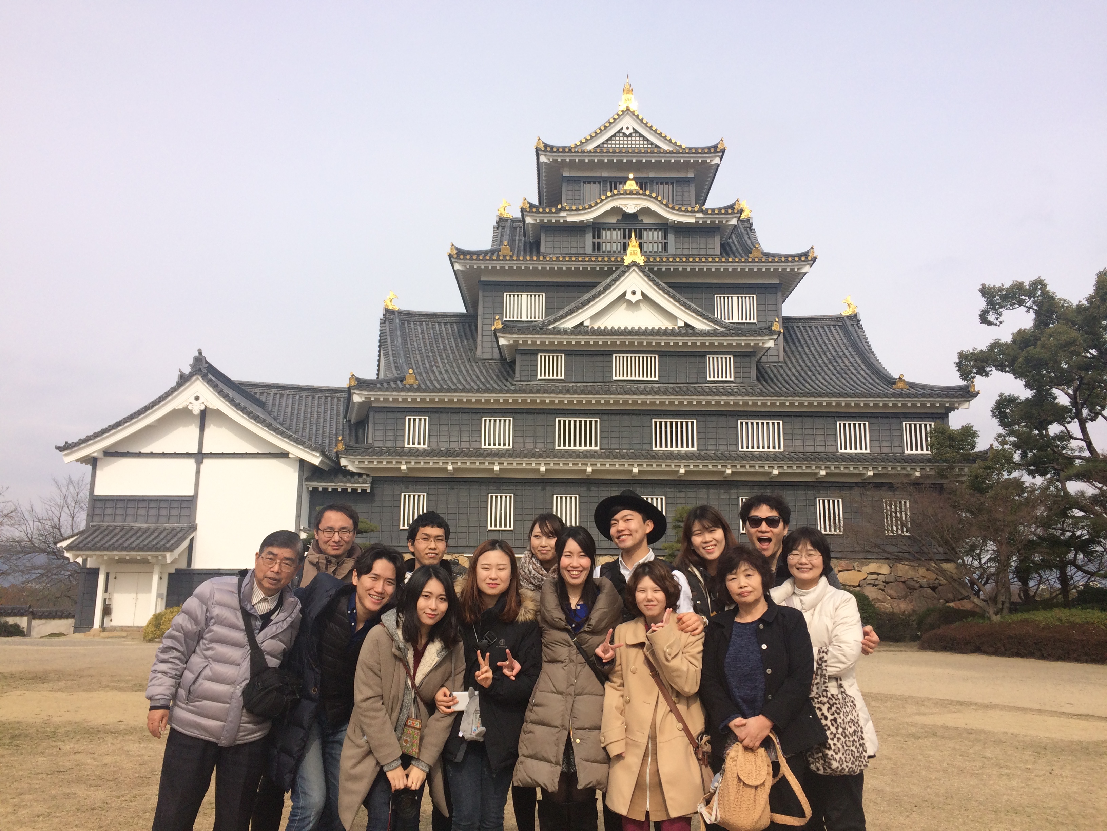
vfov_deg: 48.2
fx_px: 927
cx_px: 554
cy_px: 416
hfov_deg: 61.7
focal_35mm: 29
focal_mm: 4.15
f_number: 2.2
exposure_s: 1/2160
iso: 32
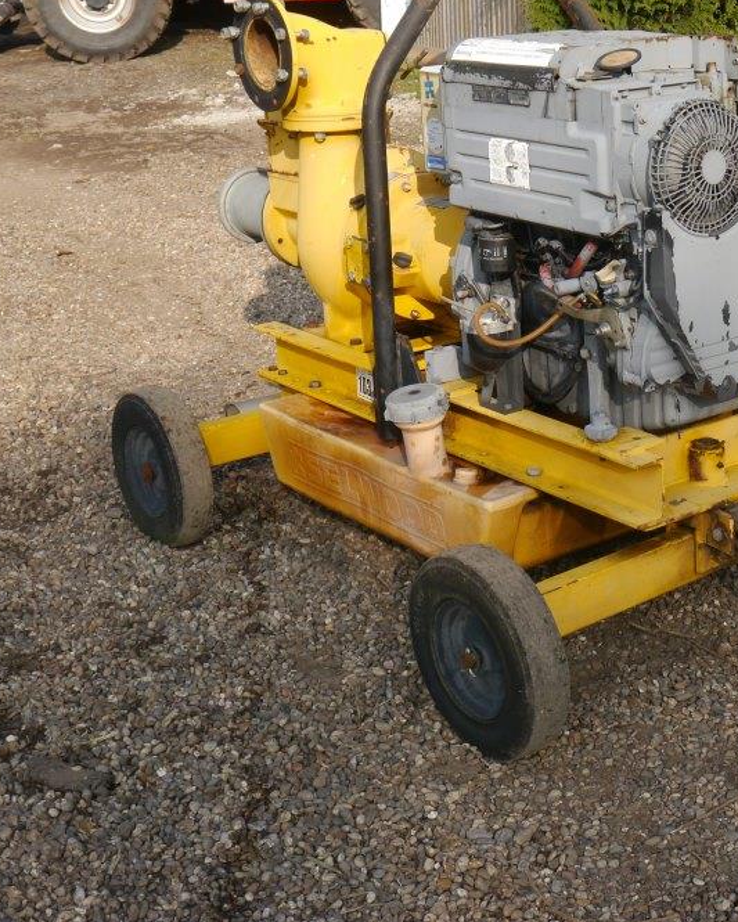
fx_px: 1638
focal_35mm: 60
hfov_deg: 24.5
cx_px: 687
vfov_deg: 31.4
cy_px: 395
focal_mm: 20
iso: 160
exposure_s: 1/250
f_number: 7.1
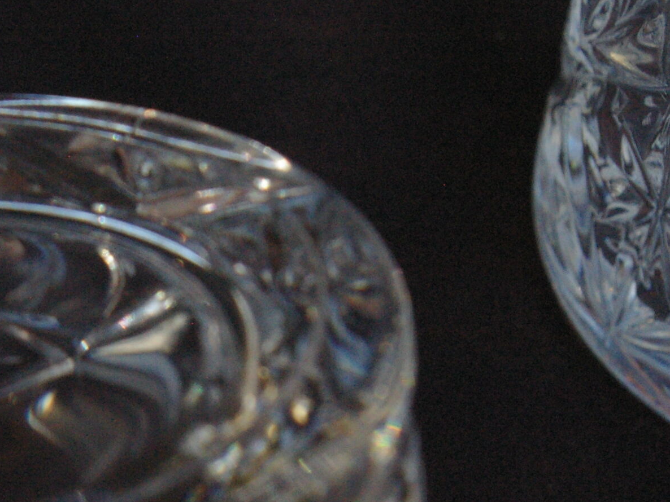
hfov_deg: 19.7
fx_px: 1839
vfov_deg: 15.5
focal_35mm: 95
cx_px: -69
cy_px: 409
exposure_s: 1/350
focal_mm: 26
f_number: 8
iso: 1600
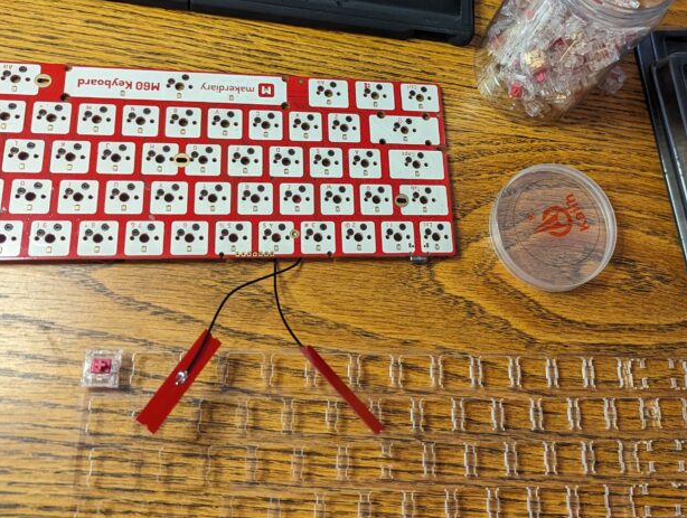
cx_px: 426
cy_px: 146
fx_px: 795
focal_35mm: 40
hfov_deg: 46.3
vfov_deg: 35.5
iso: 781
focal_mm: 6.81
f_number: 1.85
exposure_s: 1/136
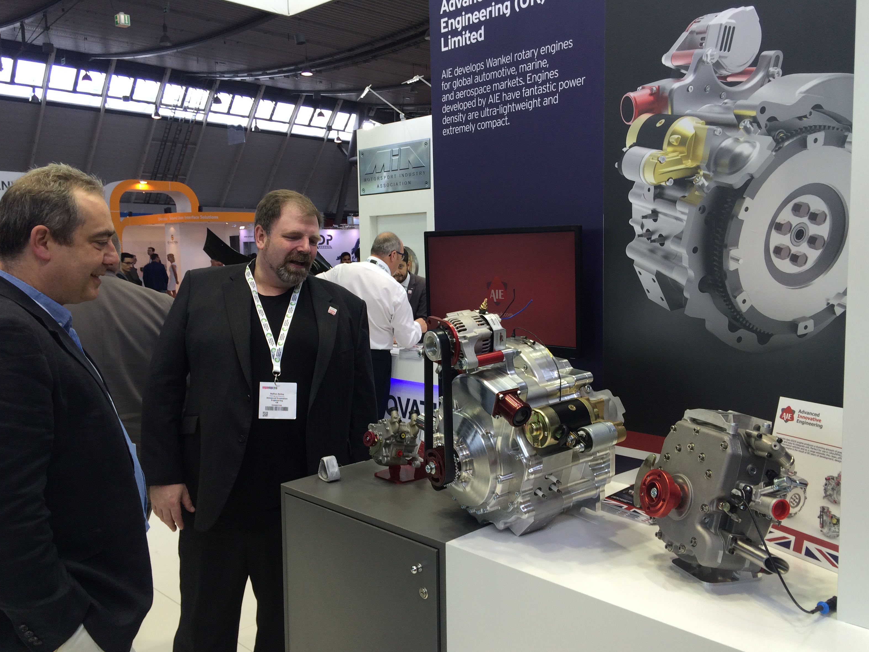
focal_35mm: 30
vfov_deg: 46.8
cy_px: 333
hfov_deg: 60.0
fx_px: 753
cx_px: 428
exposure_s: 1/120
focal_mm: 4.15
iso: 50
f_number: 2.2
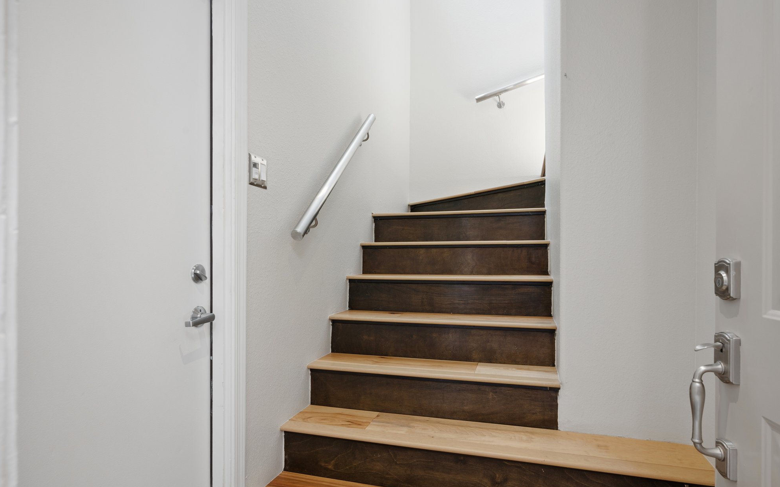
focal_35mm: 20
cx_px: 396
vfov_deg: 60.8
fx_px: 415
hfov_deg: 86.4
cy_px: 260
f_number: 8
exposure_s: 1/8
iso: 320
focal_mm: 18.5
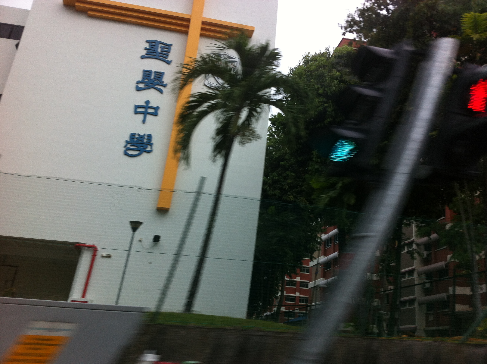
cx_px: 244
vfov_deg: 40.6
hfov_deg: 52.7
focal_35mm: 35
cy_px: 182
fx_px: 492
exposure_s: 1/217
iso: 80
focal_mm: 3.85
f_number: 2.8
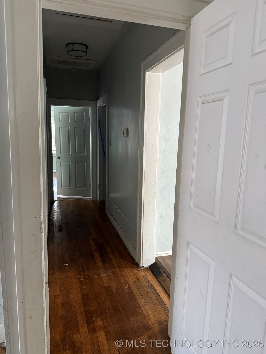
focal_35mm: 24
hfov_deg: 56.8
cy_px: 177
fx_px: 246
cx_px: 133
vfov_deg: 71.6
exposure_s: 1/41
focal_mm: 6.76
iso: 800
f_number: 1.78
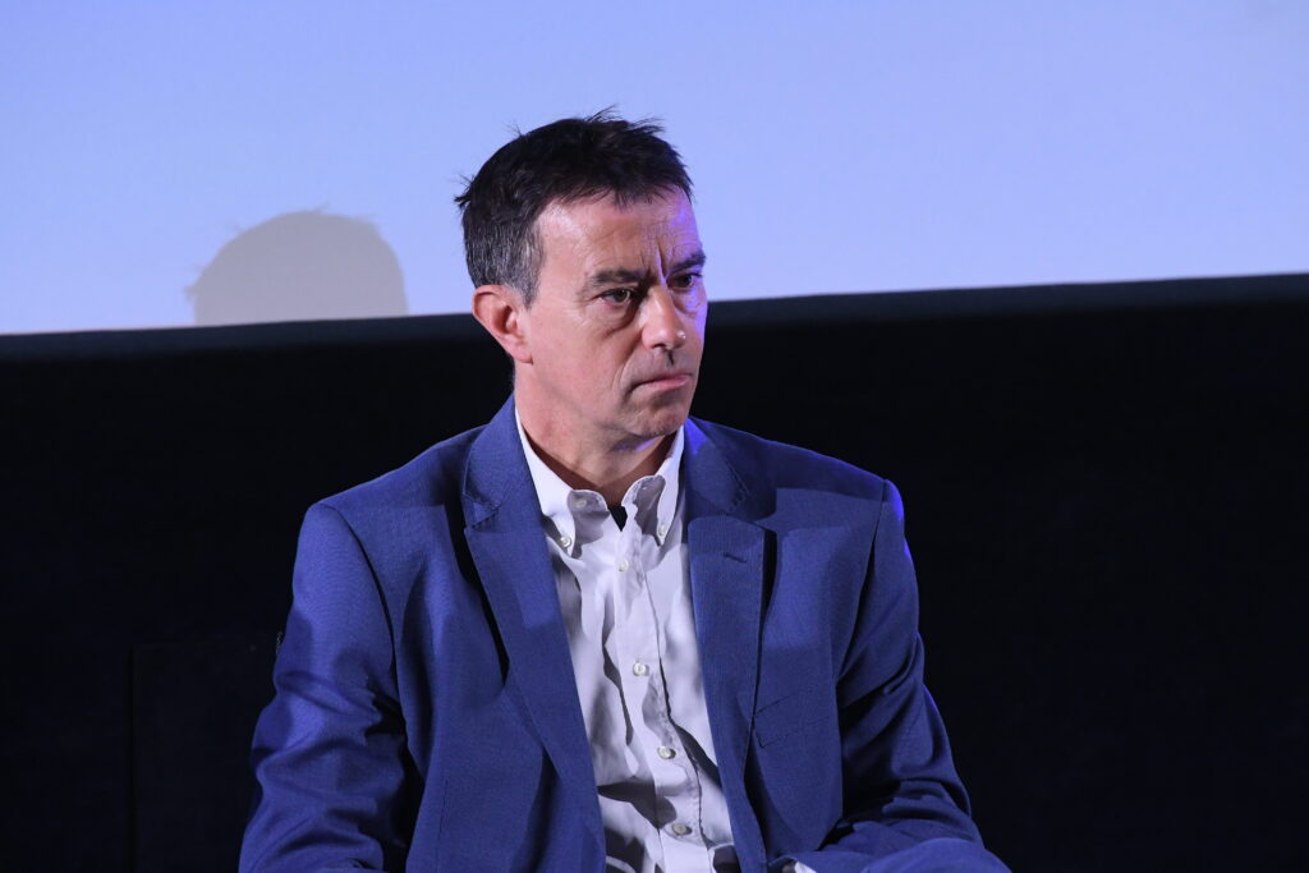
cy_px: 436
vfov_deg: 4.6
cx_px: 654
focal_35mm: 300
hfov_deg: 6.9
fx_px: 10909
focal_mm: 200
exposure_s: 1/200
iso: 3200
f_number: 4.5
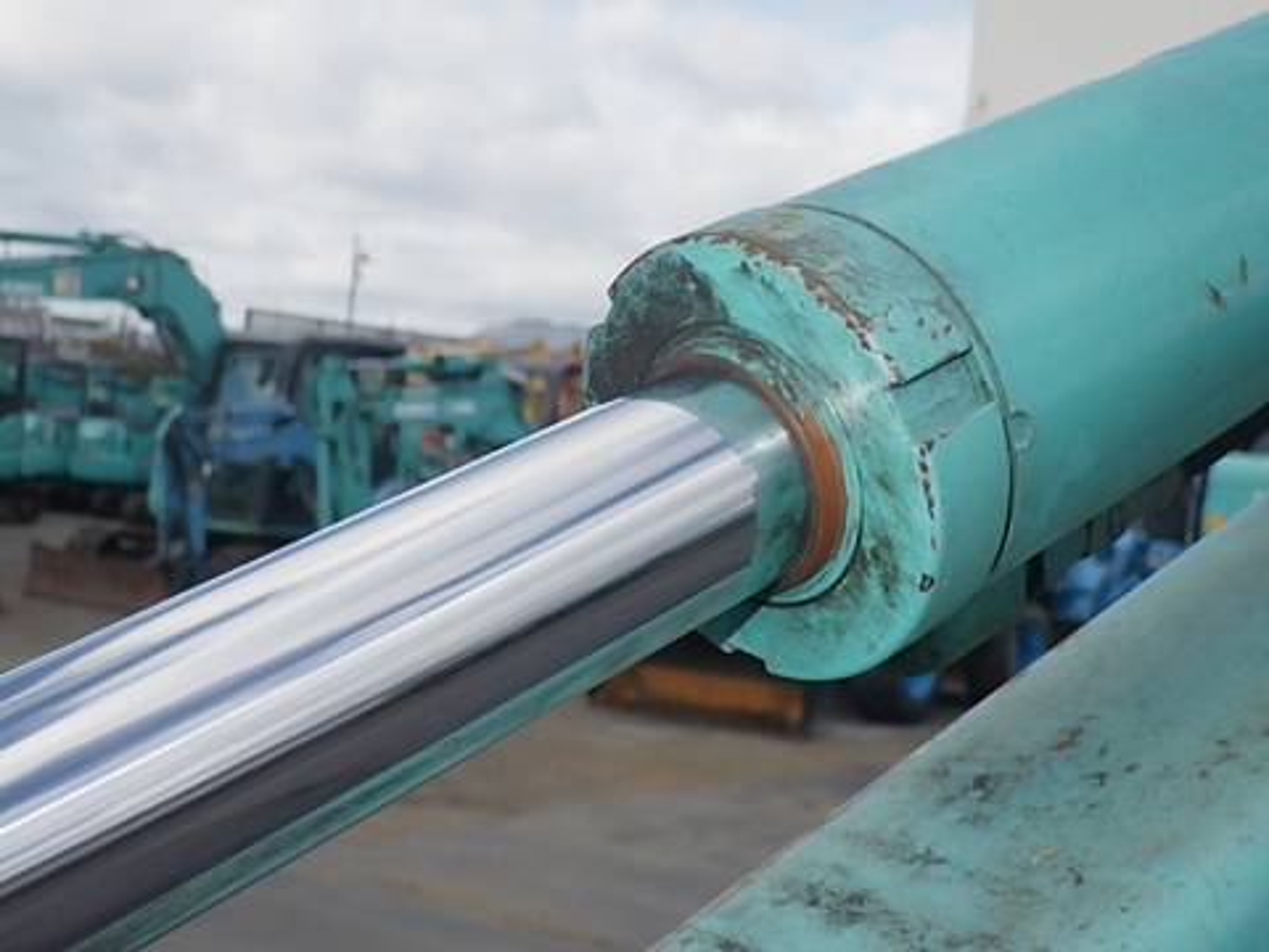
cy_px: 476
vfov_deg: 28.6
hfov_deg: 37.5
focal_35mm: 51
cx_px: 634
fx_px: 1870
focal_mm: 9.1
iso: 250
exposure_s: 1/1250
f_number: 4.4
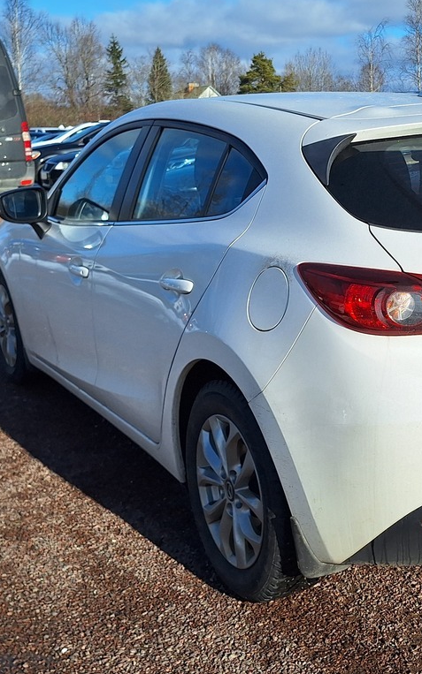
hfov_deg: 27.2
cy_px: 332
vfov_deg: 43.5
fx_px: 846
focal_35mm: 46
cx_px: 368
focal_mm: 5.54
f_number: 1.8
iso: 40
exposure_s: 1/4831
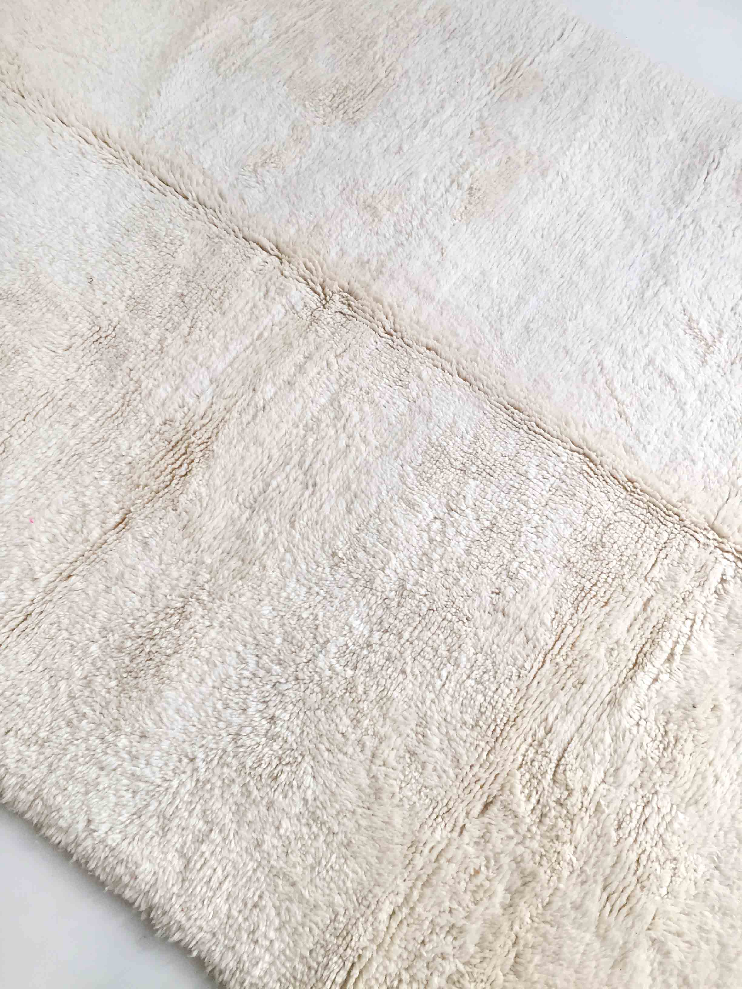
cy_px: 494
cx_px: 371
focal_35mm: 29
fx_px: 829
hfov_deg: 48.2
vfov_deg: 61.7
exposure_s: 1/33
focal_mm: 4.15
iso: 40
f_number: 2.2
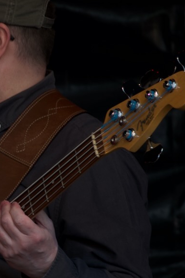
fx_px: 4748
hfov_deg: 2.2
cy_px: 208
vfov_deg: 3.3
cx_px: -20
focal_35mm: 616
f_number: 4
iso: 100
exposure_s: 1/160
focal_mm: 101.58
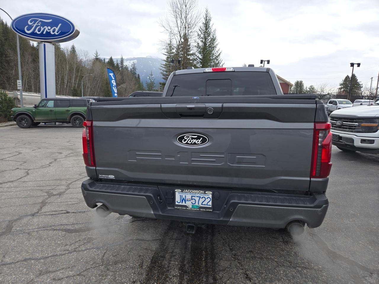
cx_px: 190
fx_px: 252
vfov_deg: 58.9
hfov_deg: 73.9
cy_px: 142
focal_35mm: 23
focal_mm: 5.4
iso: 25
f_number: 1.8
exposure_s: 1/557
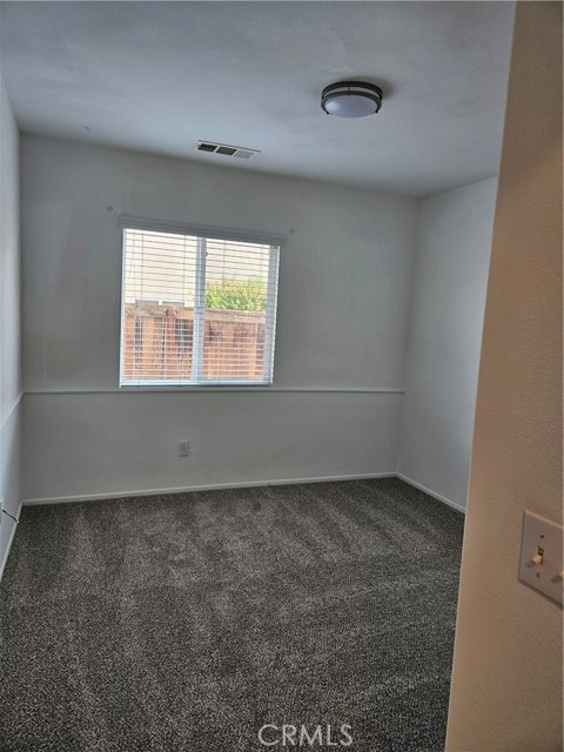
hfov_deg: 58.9
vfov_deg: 73.9
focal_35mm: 23
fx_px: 500
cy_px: 376
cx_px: 282
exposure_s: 1/120
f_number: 1.8
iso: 80
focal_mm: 5.4
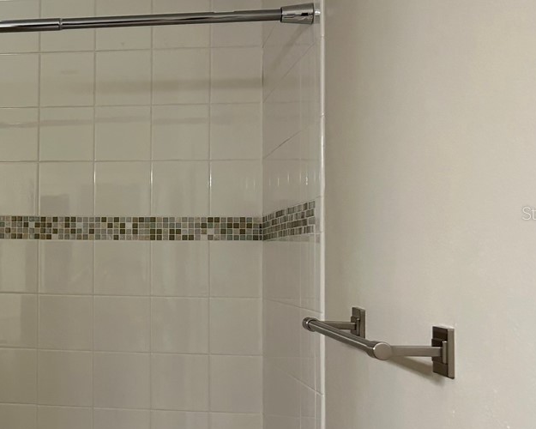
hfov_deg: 26.4
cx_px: -83
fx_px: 1031
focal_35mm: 65
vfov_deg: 23.5
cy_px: 213
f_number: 1.5
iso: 64
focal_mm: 5.7
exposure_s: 1/120
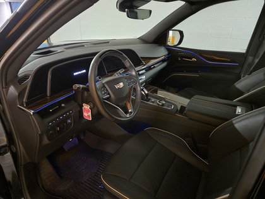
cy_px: 100
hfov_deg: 73.9
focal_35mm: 23
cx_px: 132
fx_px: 176
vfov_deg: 58.9
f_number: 1.8
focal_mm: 5.4
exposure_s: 1/24
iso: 1600
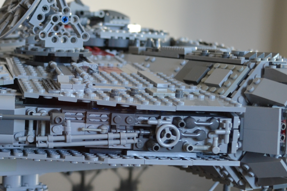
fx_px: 614
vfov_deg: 17.7
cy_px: 102
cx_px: 21
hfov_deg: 25.4
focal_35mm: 77
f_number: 3.8
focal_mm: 22
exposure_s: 1/30
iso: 400
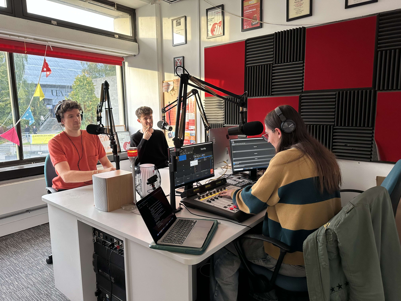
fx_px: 278
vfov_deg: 56.8
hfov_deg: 71.6
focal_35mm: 24
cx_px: 200
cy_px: 150
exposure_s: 1/121
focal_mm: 6.86
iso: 125
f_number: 1.78
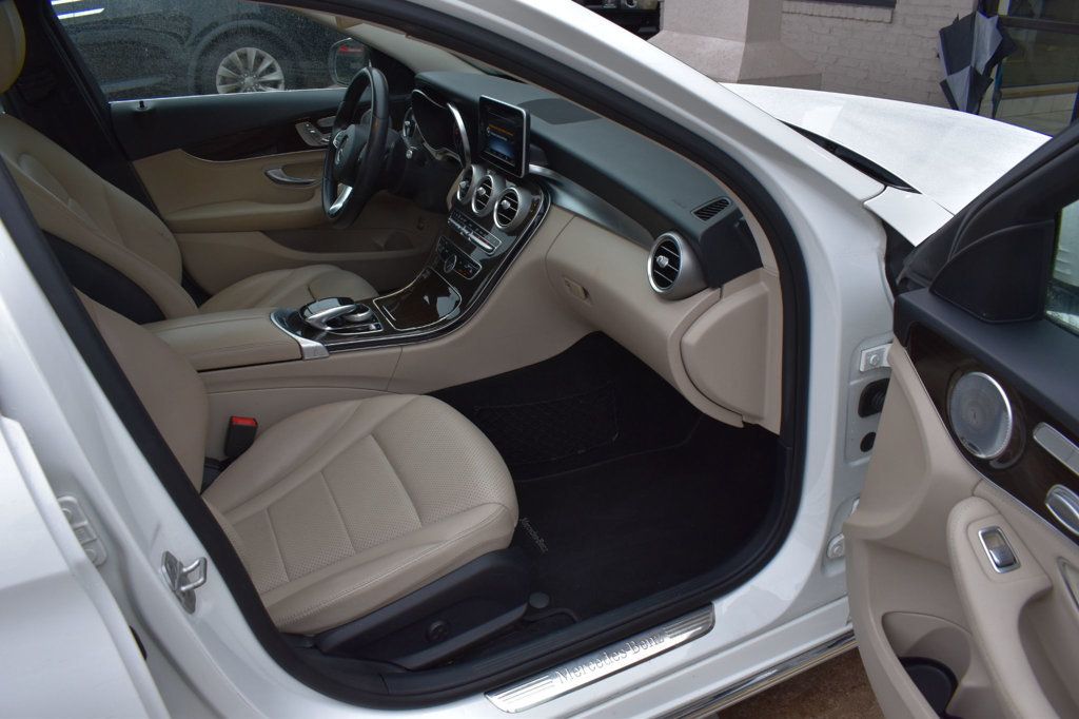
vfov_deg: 47.9
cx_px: 540
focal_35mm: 27
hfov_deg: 67.4
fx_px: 809
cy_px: 360
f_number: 8
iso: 400
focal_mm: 18
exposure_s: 1/80
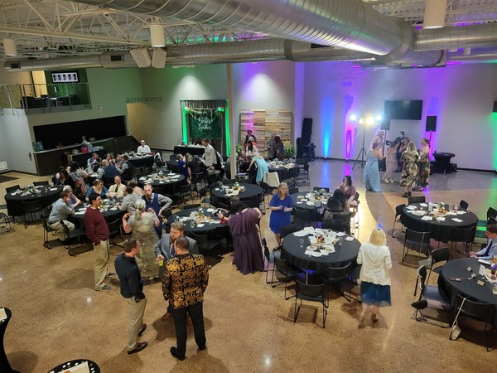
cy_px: 186
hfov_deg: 67.3
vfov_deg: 53.1
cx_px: 248
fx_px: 373
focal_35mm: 26
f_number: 1.8
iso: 640
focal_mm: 5.4
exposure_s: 1/24
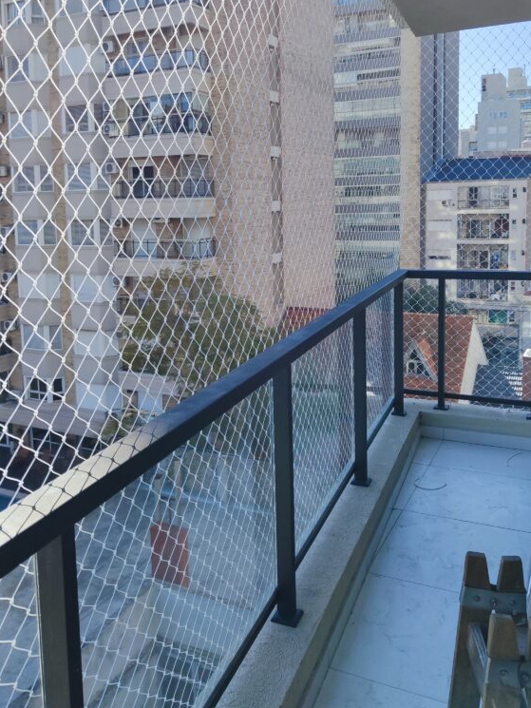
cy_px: 291
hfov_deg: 42.9
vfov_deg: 55.0
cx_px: 240
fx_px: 675
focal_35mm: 33
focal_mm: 5.59
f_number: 1.88
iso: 50
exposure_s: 1/3120
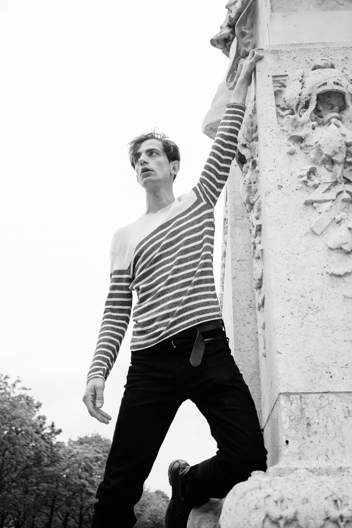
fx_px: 513
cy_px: 264
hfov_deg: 37.9
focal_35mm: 35
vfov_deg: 54.4
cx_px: 176
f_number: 3.5
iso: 400
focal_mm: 35
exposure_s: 1/500
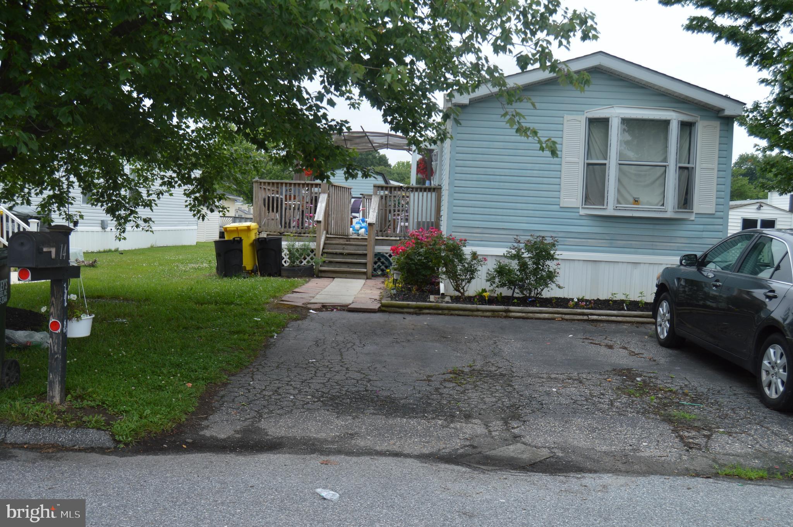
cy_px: 264
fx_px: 792
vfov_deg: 36.8
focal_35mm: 36
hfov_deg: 53.2
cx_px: 396
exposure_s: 1/125
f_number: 5.6
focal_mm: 24
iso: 125
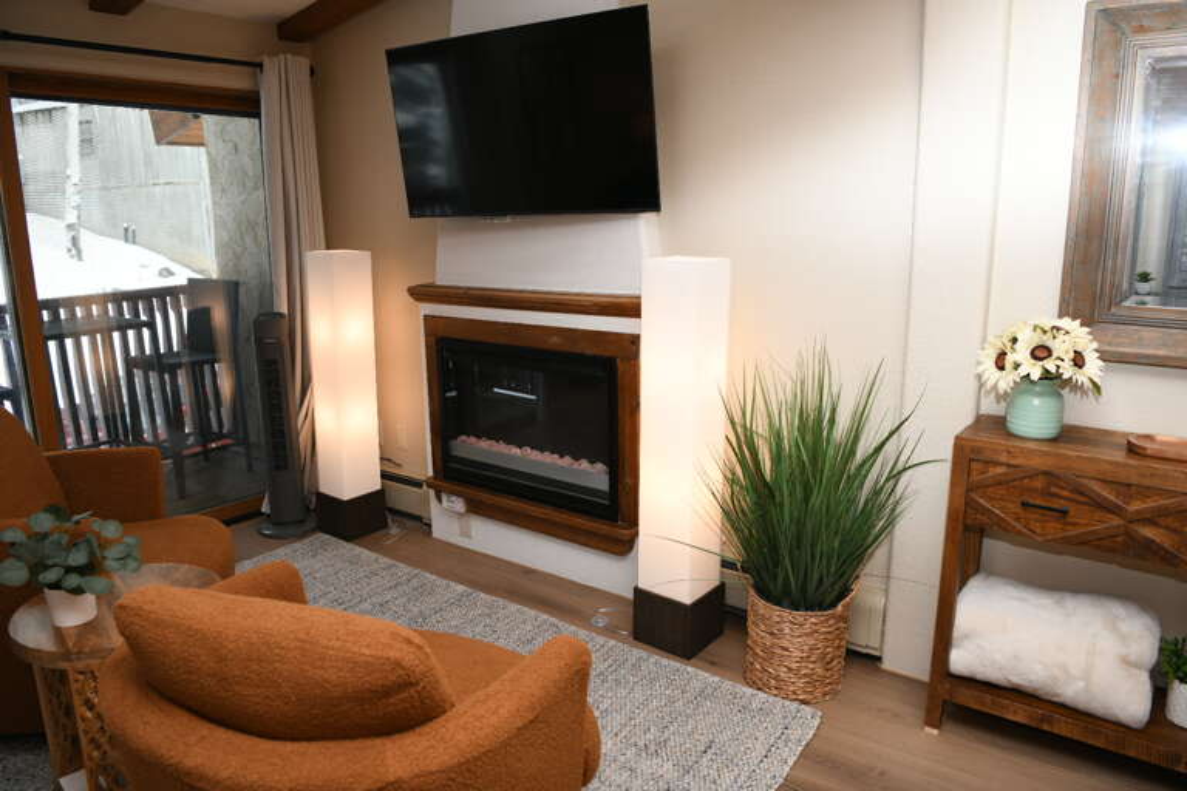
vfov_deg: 53.1
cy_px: 396
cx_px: 594
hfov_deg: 73.7
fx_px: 791
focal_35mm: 24
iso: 100
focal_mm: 24
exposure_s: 1/60
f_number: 4
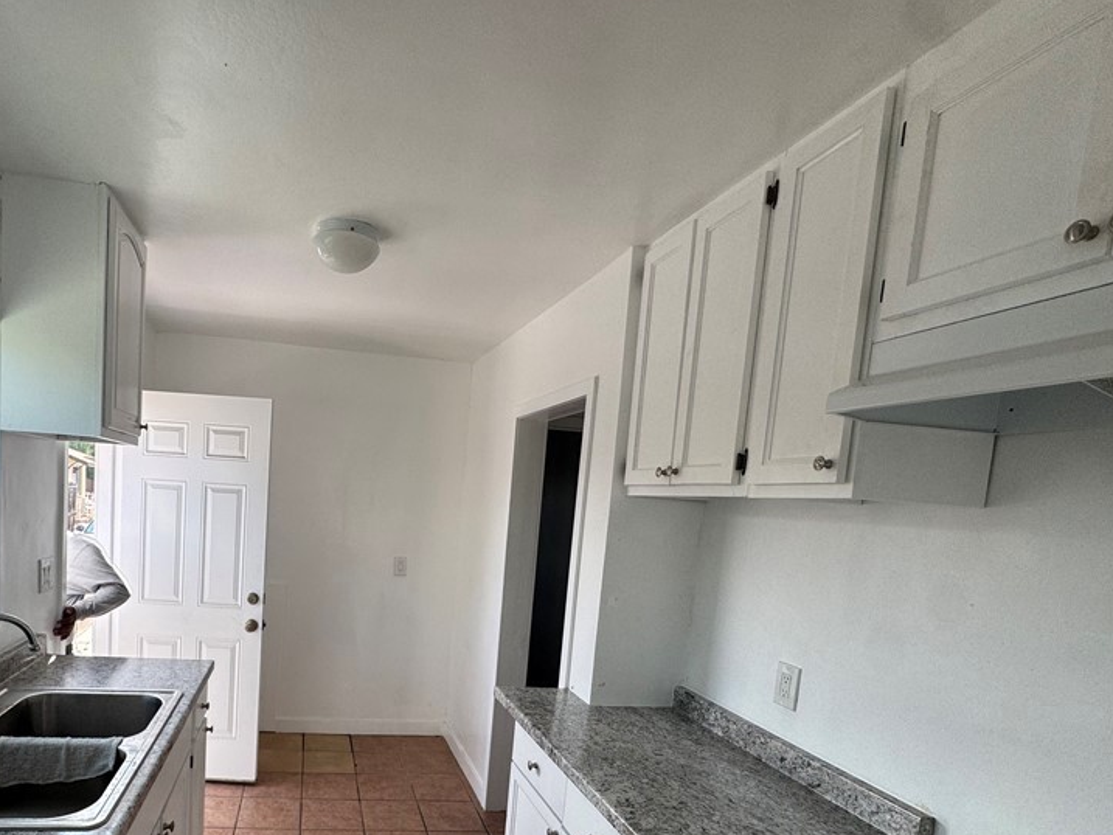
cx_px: 382
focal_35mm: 20
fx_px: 643
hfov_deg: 79.4
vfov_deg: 64.3
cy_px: 557
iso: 40
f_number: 2.2
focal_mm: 2.22
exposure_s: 1/241
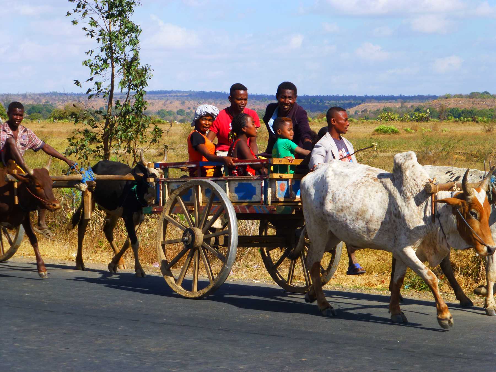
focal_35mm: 115
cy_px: 186
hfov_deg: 17.1
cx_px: 248
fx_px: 1648
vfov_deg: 12.9
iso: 100
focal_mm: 20.6
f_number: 5.3
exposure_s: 1/400
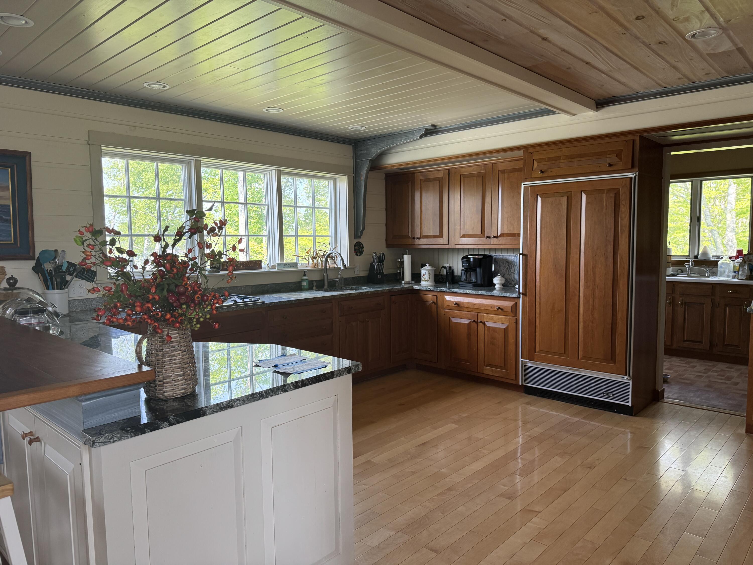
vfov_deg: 56.8
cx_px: 376
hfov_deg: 71.6
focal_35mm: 24
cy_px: 282
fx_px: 522
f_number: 1.78
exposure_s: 1/121
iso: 200
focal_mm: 6.76
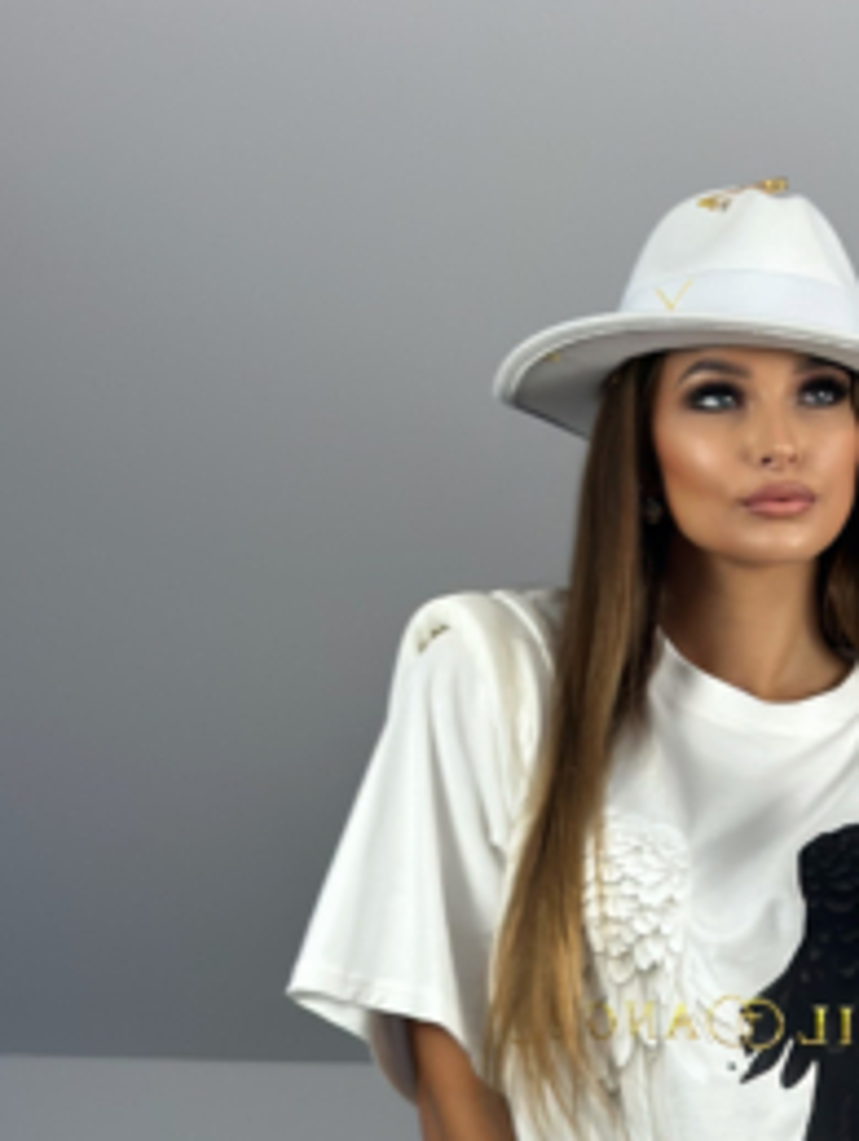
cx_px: 841
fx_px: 3664
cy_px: 947
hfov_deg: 13.2
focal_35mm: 111
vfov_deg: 17.5
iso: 100
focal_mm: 6.86
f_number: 1.78
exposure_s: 1/123
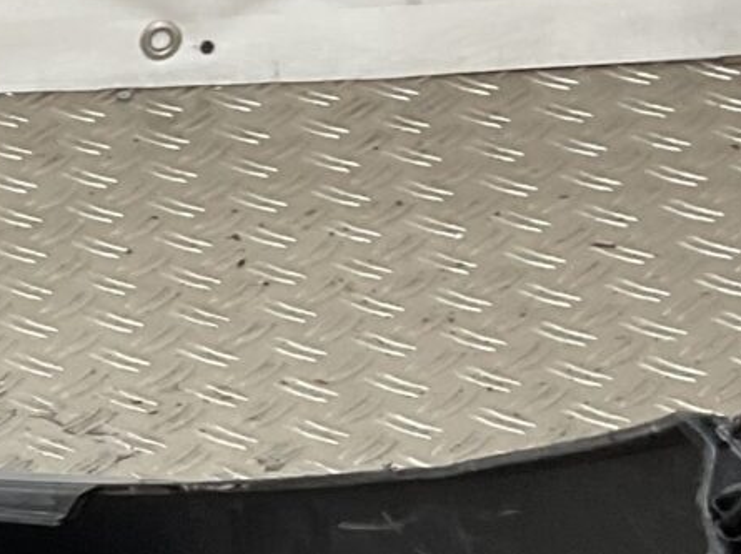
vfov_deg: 8.6
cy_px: 912
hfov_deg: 11.0
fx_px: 3572
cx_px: -634
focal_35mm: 167
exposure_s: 1/100
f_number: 1.8
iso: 32
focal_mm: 3
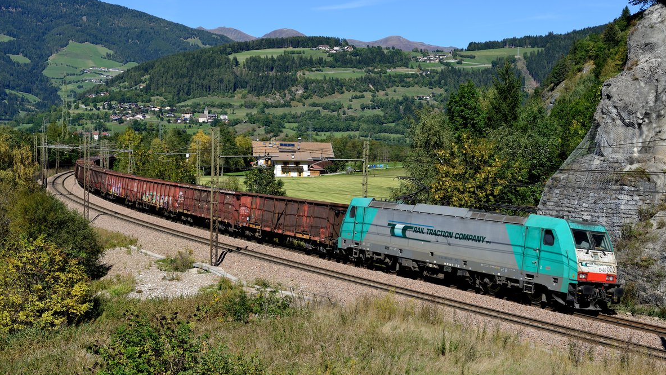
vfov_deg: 23.5
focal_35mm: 51
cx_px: 333
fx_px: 901
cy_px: 175
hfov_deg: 40.6
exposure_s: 1/1600
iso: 200
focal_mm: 48
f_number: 5.6
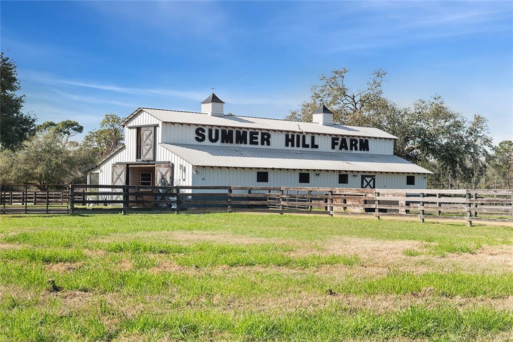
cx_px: 256
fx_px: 826
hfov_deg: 34.5
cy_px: 171
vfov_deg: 23.4
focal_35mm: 58
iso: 400
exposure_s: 1/250
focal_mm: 58
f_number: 10
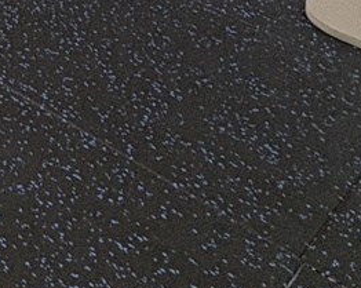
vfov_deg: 12.5
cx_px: -351
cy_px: -415
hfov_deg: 16.1
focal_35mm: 94
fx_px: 1003
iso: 160
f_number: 2.2
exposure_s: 1/50
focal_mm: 2.22
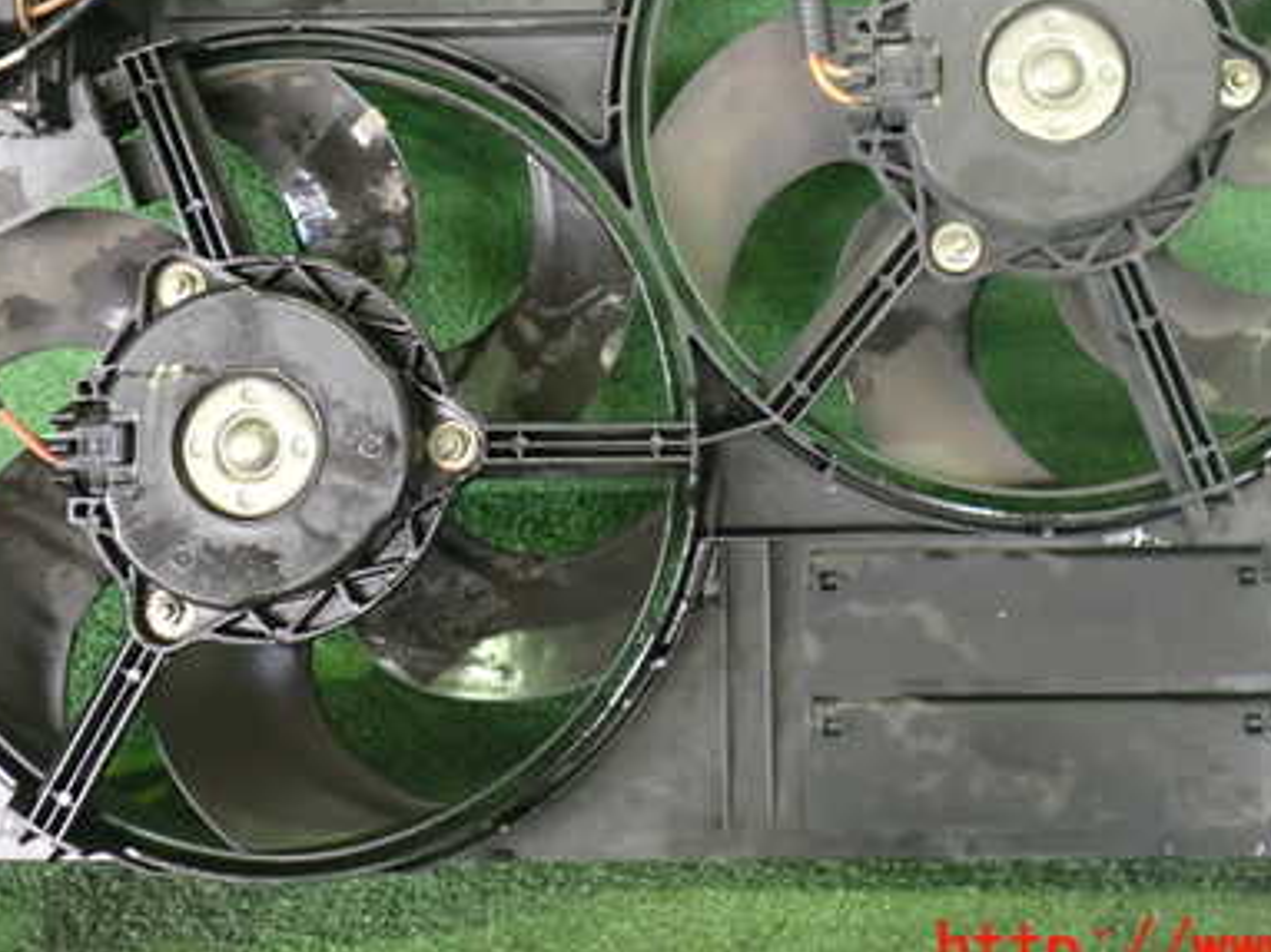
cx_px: 690
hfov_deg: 40.4
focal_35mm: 47
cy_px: 249
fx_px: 1725
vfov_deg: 30.4
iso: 640
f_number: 2.3
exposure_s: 1/30
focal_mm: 5.4
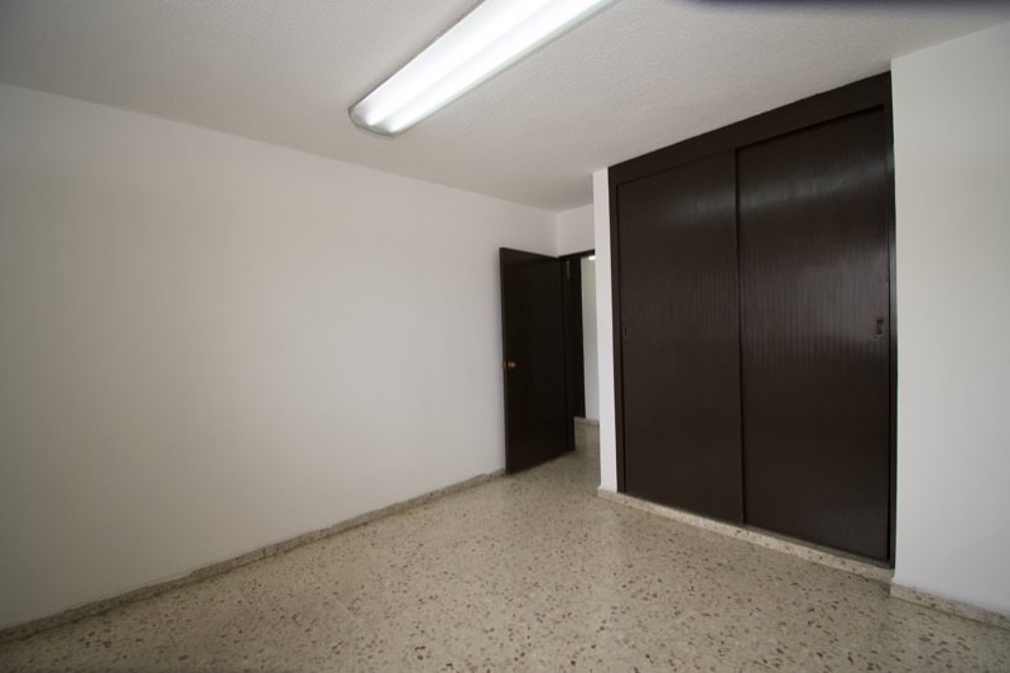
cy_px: 336
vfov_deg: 77.3
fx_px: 421
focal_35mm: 15
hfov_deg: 100.4
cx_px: 505
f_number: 5
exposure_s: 1/125
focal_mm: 10
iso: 640
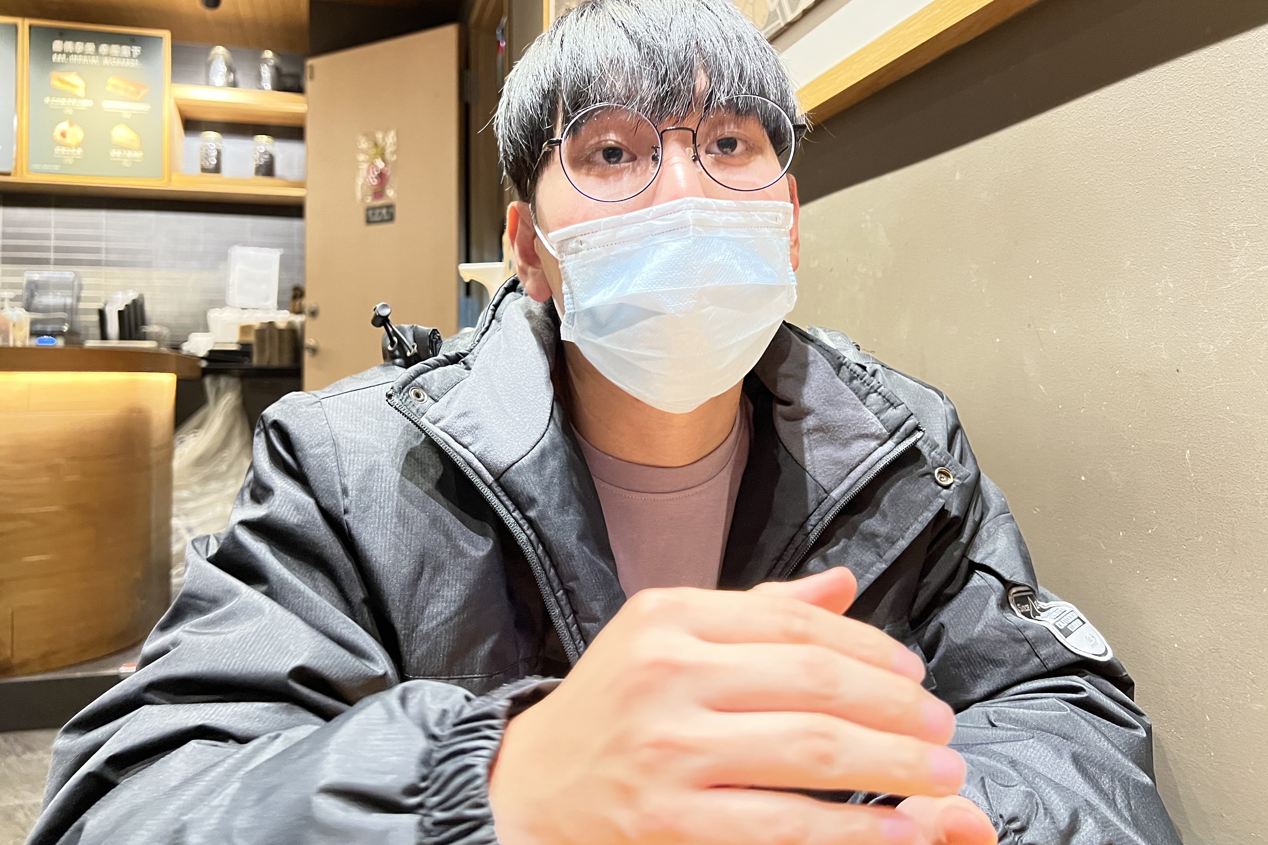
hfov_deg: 65.5
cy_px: 359
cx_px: 635
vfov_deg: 46.3
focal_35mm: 28
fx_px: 986
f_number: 1.5
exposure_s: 1/40
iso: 500
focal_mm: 5.7
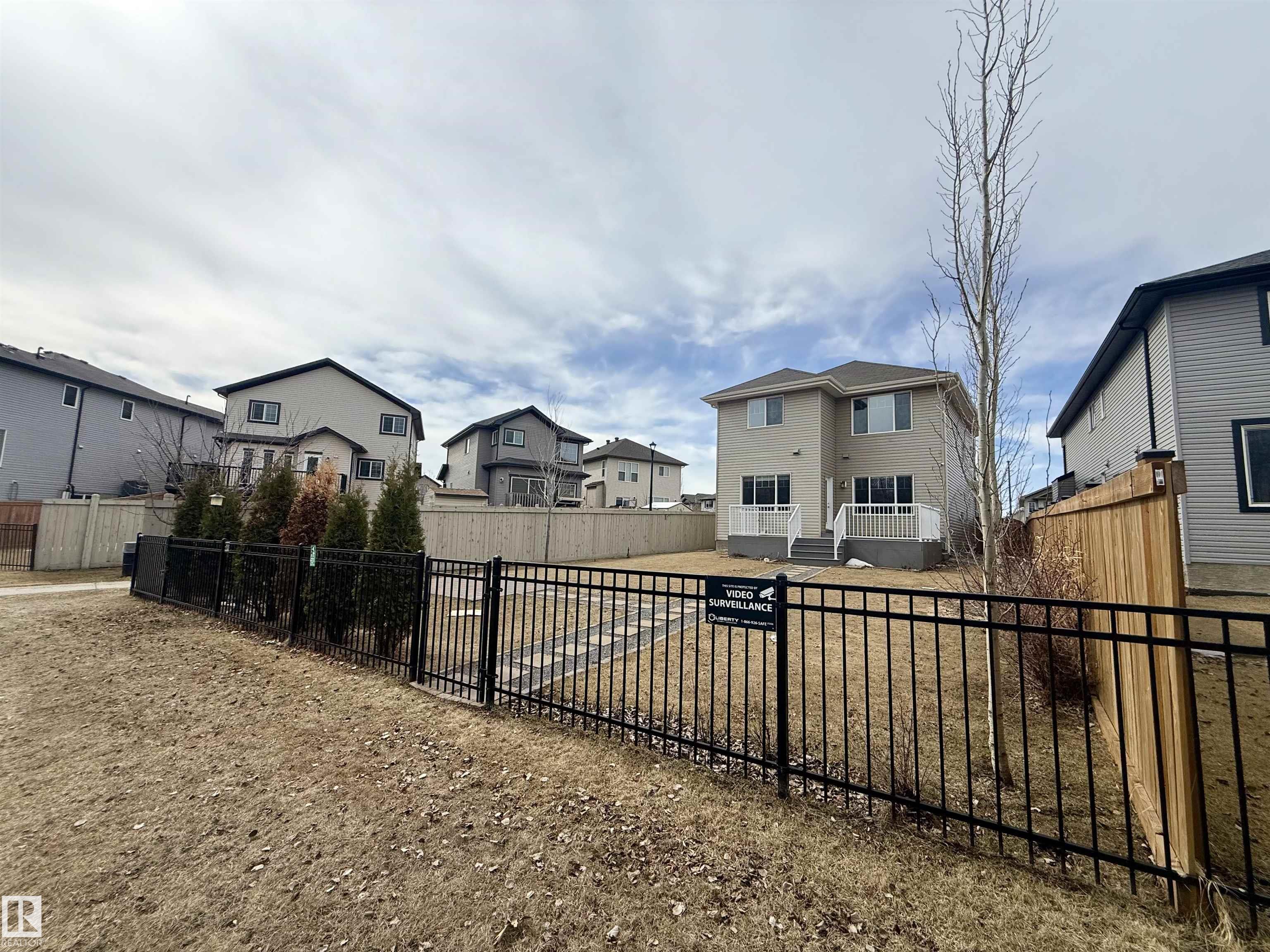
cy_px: 476
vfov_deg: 85.7
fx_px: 514
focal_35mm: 14
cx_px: 635
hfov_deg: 102.1
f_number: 2.2
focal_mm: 2.22
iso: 50
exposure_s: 1/3460
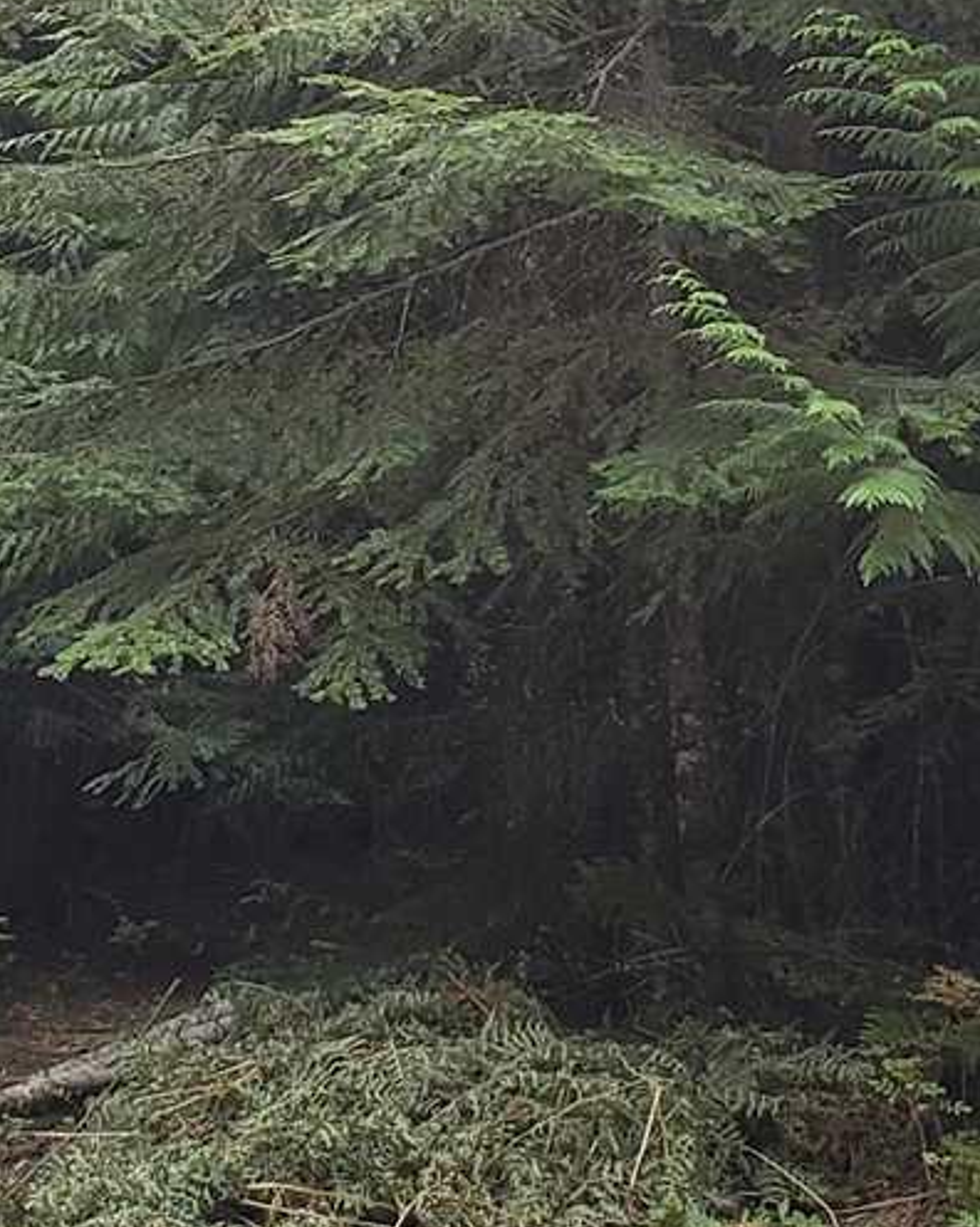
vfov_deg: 16.2
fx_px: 4283
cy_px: 250
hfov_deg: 13.0
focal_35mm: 118
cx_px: 389
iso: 64
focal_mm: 4.3
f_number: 2.4
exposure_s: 1/120
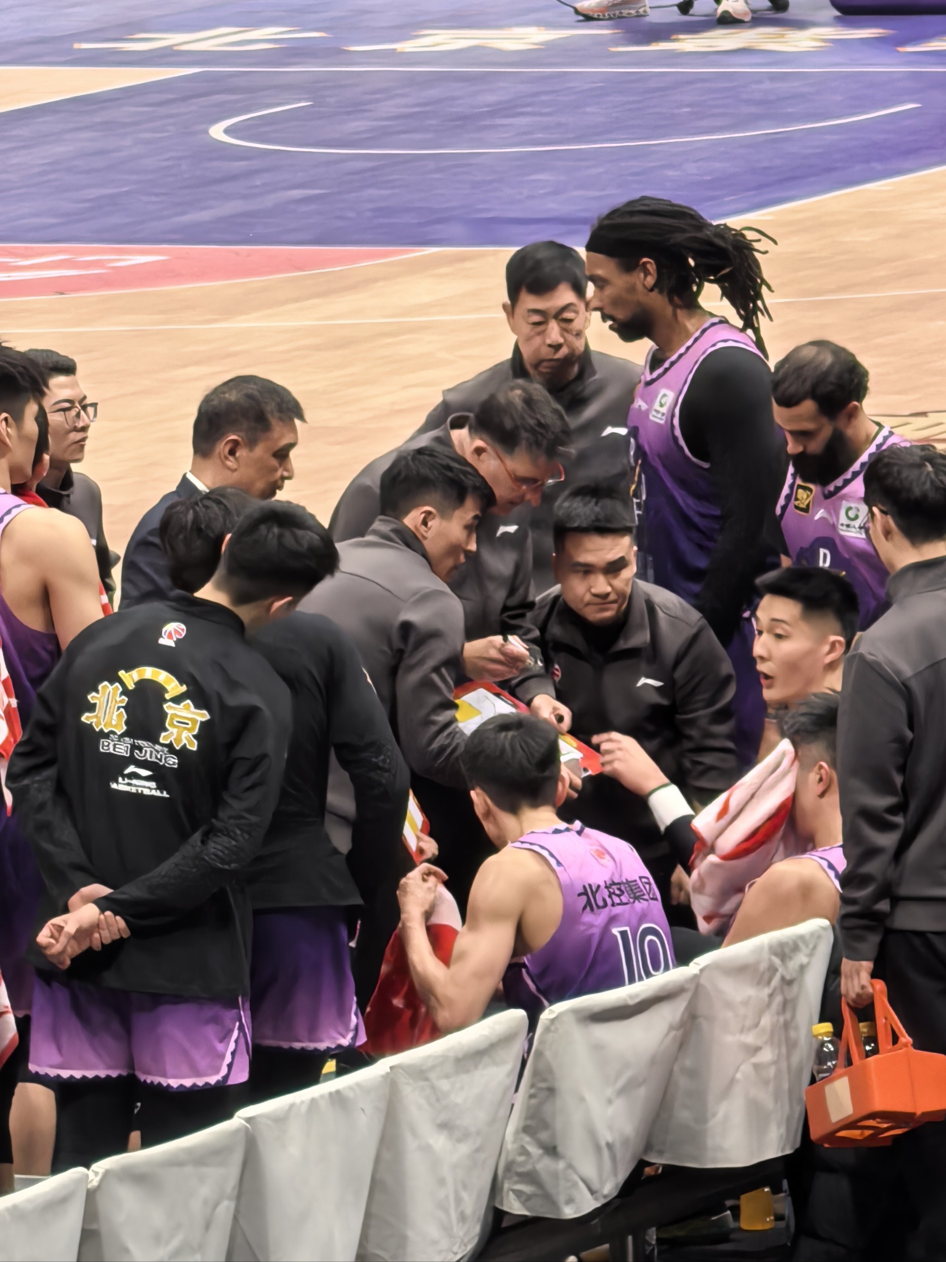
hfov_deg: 3.8
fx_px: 14248
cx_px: 473
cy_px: 631
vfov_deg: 5.1
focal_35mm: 391
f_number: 2.1
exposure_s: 1/120
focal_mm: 15
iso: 160
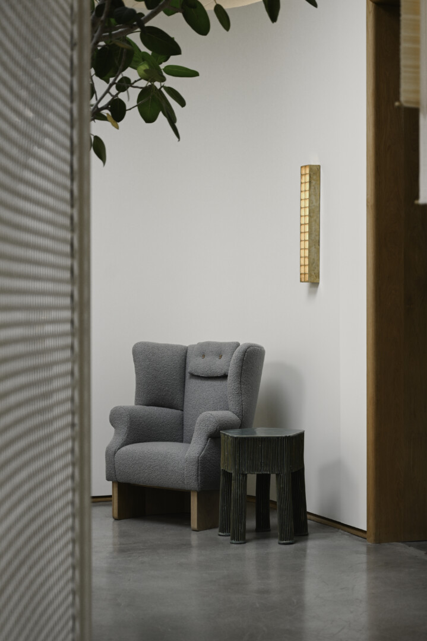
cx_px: 214
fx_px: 1015
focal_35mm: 57
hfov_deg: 23.8
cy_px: 320
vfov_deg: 35.1
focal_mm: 57
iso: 140
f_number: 4
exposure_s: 1/60
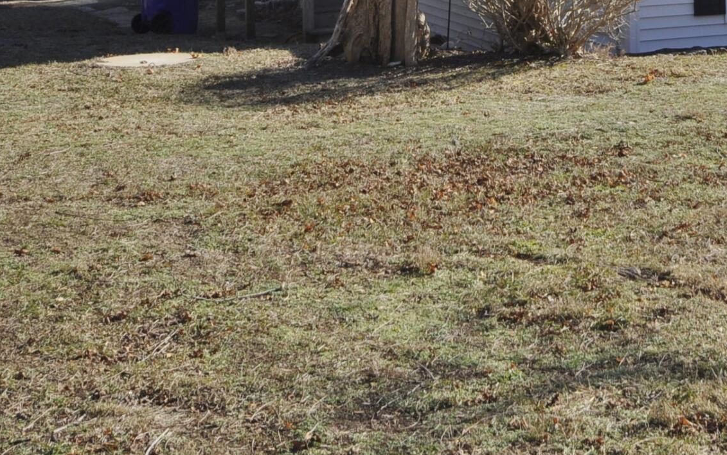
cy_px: -173
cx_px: 665
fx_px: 1605
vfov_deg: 15.2
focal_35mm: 81
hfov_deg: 24.7
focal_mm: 20
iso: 200
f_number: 9
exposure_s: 1/320
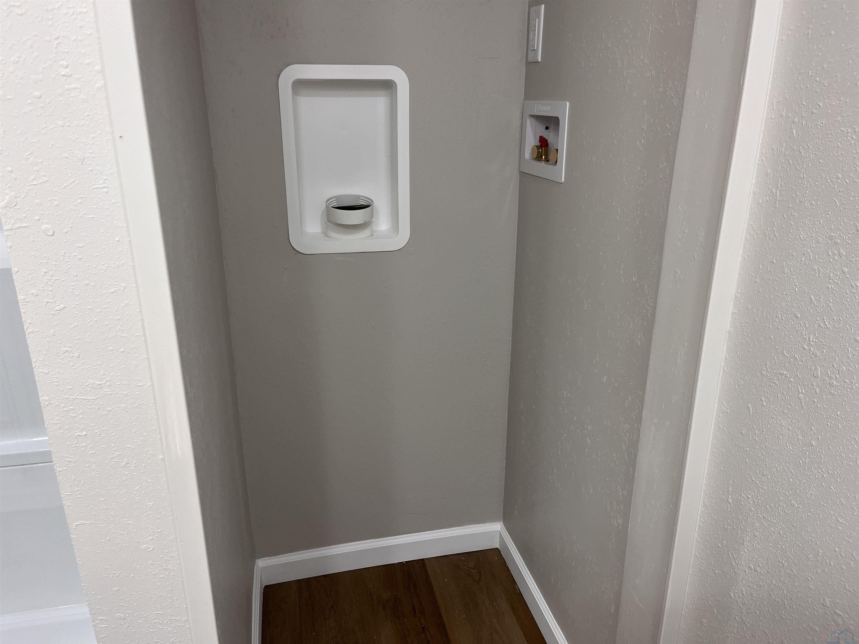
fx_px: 645
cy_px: 322
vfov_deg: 53.1
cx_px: 430
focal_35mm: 26
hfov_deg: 67.3
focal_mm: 5.1
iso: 100
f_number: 1.6
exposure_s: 1/120
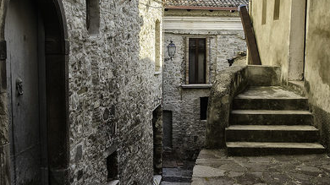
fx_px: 401
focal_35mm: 46
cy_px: 94
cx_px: 165
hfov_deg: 44.8
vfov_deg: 26.0
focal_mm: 19
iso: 800
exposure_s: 1/125
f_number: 10
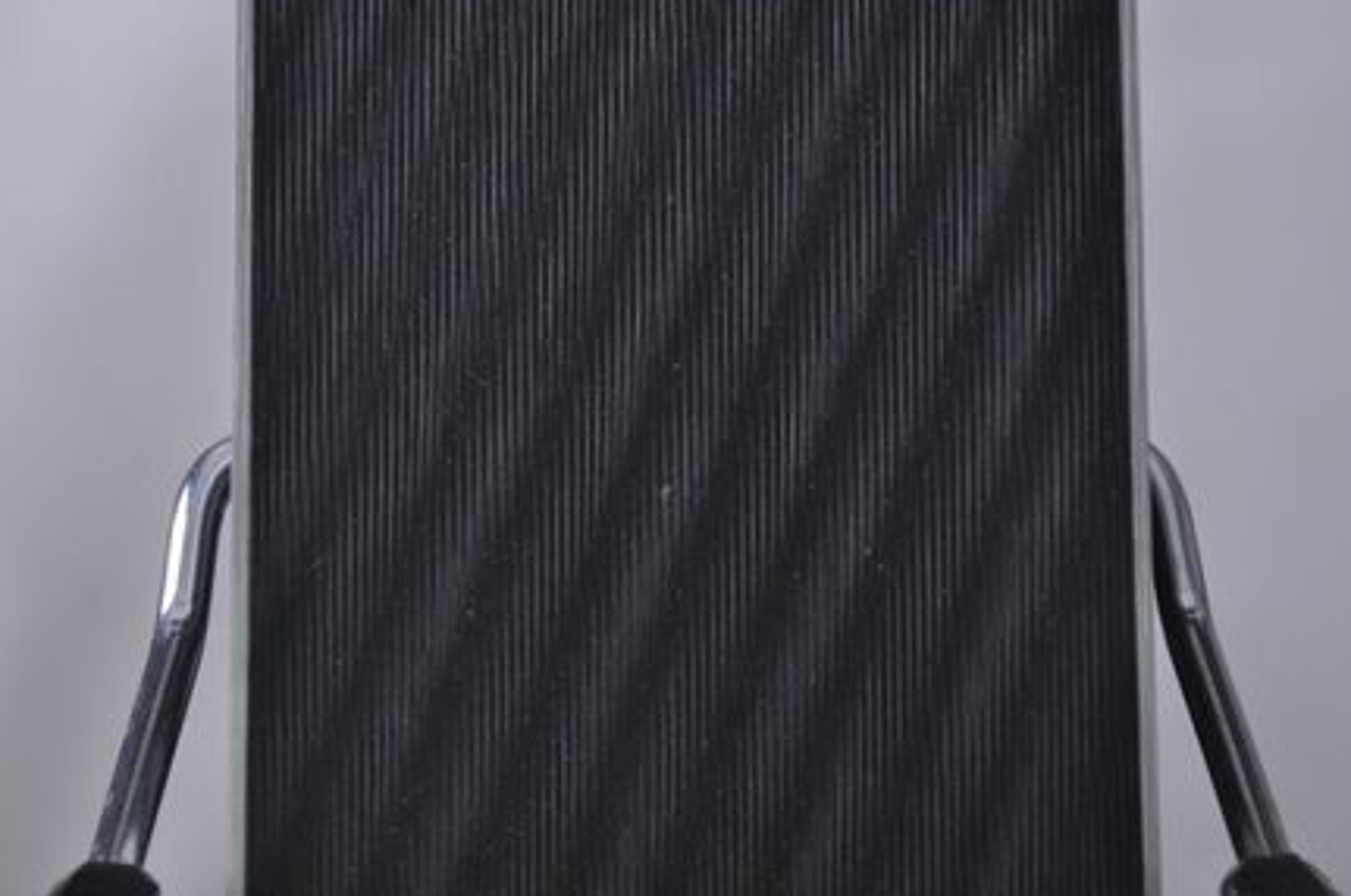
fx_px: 6165
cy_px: 431
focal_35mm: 165
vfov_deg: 8.3
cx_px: 686
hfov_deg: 12.5
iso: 3200
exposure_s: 1/125
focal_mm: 105
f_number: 9.5
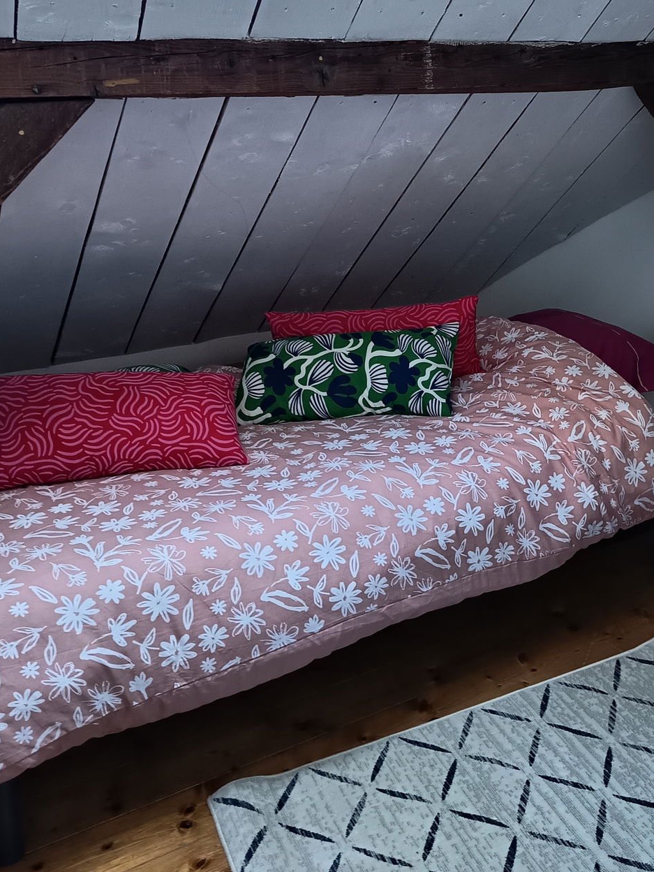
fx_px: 1033
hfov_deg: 34.2
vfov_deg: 45.2
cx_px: 511
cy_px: 299
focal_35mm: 41
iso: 461
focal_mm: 5.27
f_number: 1.7
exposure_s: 1/33.3
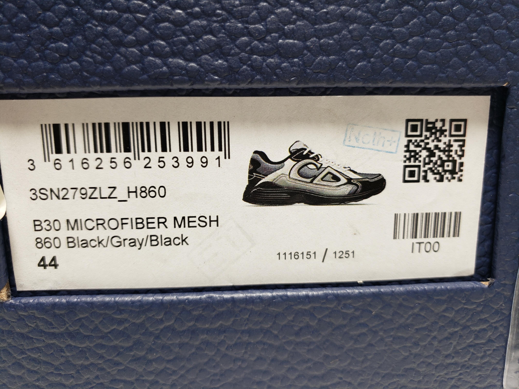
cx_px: 260
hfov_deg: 67.3
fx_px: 390
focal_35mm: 26
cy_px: 194
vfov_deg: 53.1
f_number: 1.5
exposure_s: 1/185
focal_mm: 4.3
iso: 50
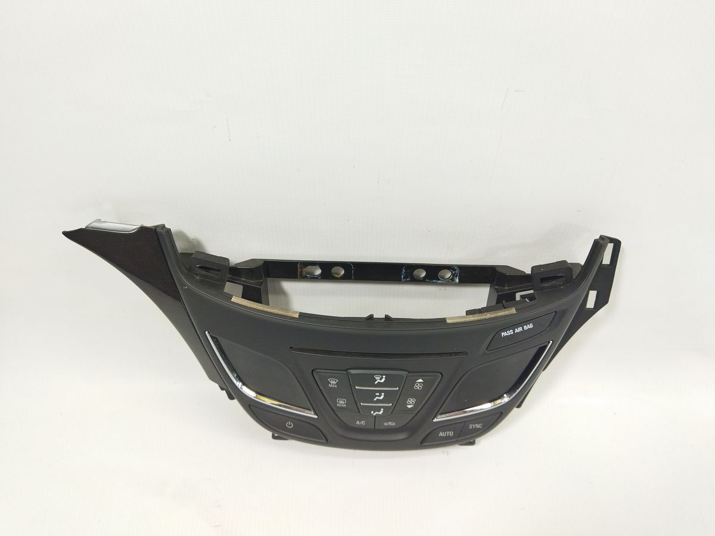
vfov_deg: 51.4
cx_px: 358
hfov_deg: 65.3
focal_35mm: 27
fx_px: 558
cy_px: 268
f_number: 1.79
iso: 159
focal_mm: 4.71
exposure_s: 1/100
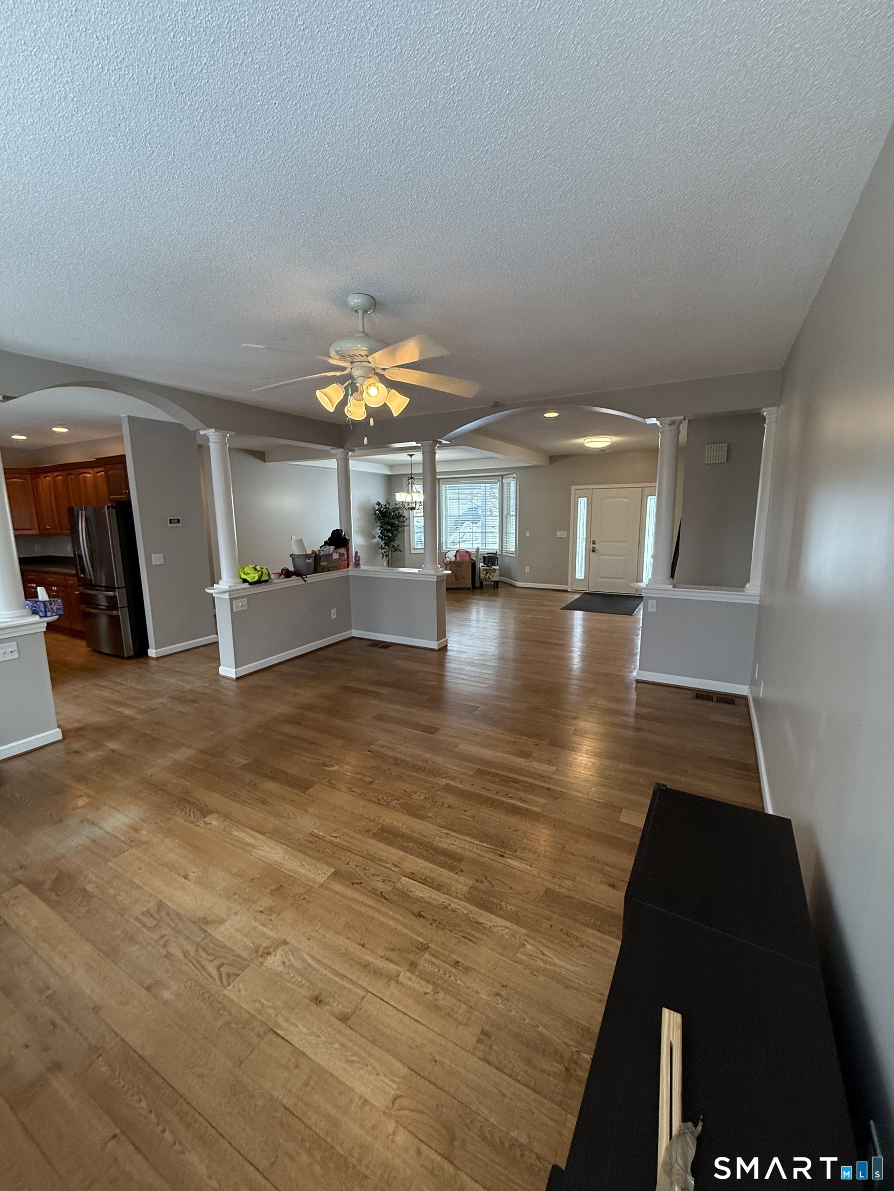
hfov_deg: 85.7
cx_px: 447
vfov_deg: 102.1
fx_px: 482
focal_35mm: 14
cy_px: 596
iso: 320
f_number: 2.2
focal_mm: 2.22
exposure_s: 1/120
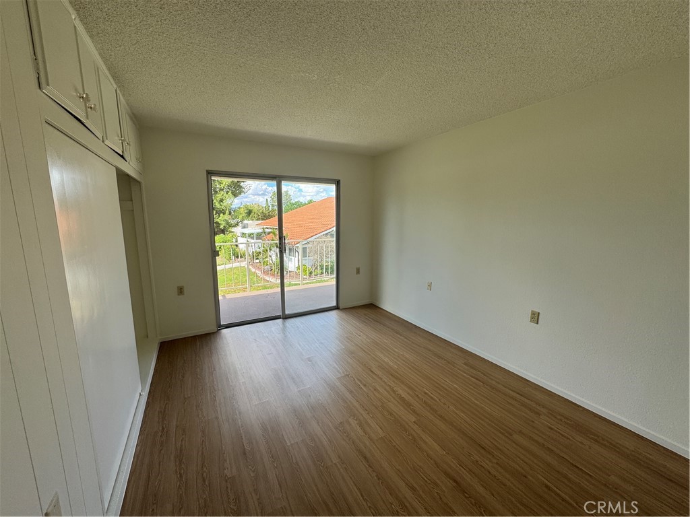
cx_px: 345
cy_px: 258
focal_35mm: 14
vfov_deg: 85.7
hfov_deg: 102.1
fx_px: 279
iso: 40
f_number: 2.2
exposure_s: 1/274
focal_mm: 2.22
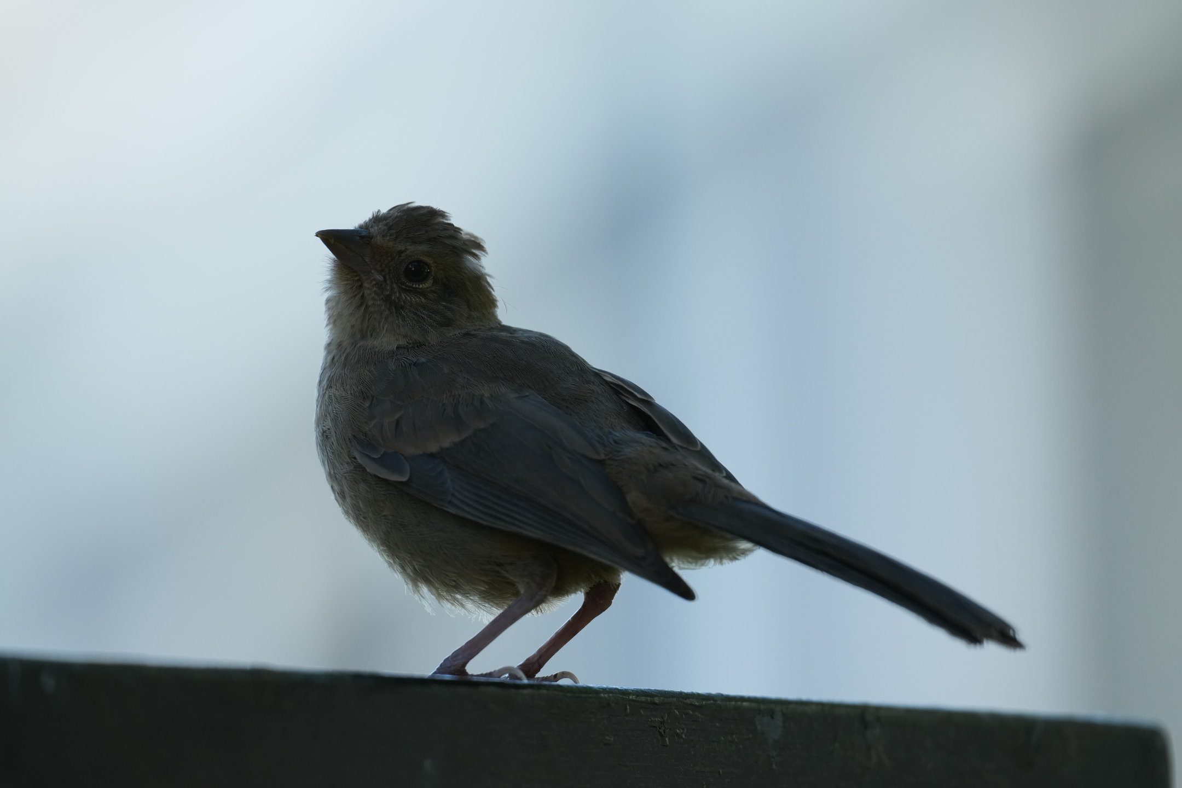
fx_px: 19698
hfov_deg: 3.4
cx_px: 591
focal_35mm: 600
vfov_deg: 2.3
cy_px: 394
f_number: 5.6
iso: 1250
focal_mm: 600
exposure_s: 1/500
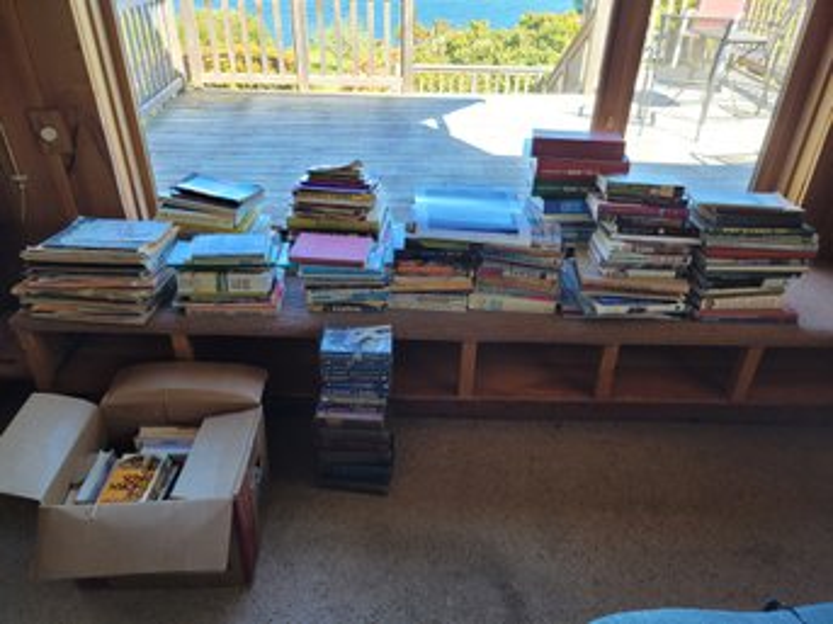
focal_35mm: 26
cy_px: 312
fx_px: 625
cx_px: 416
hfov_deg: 67.3
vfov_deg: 53.0
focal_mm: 5.4
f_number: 1.8
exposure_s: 1/120
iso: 64
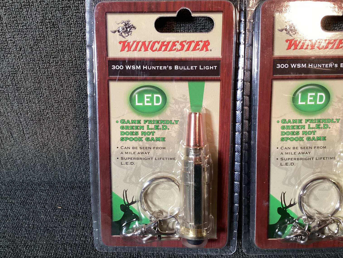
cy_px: 129
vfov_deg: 45.4
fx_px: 307
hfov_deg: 58.3
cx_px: 172
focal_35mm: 31
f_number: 2.4
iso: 200
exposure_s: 1/60
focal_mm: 3.3
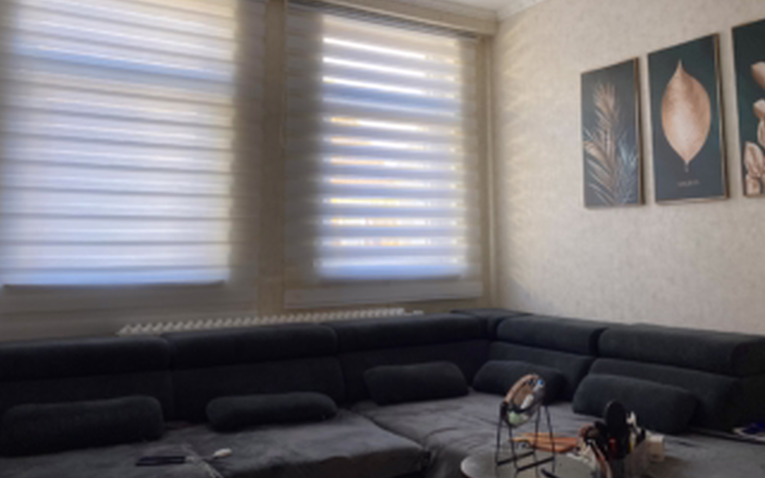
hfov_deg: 61.2
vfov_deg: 40.2
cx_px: 399
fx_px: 646
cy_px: 172
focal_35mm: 31
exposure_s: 1/120
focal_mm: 4.25
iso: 100
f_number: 1.8
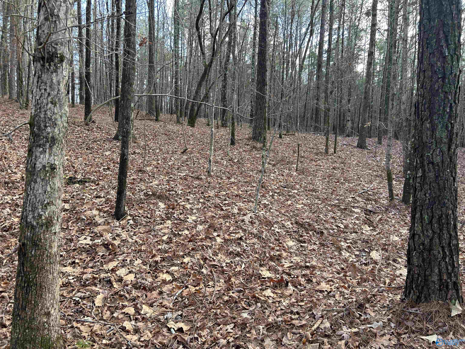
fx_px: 349
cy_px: 174
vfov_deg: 53.1
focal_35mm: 26
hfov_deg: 67.3
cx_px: 232
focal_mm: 5.7
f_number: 1.5
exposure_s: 1/121
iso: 64
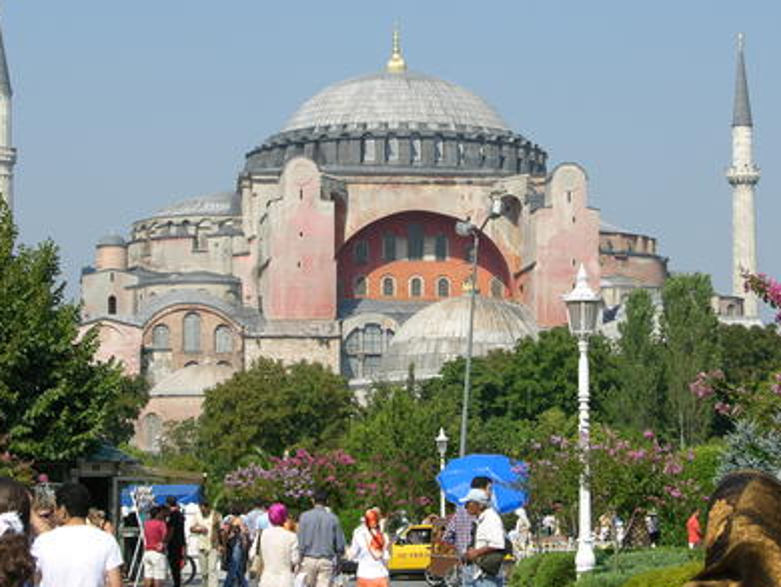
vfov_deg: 12.3
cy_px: 210
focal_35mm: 120
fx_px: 2709
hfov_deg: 16.4
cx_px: 433
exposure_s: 1/222
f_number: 6.1
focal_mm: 19.9
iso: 50
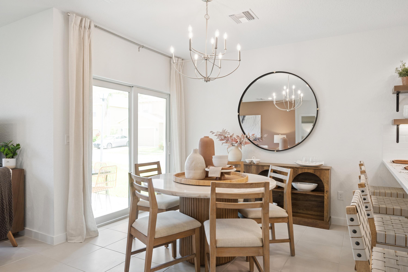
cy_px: 136
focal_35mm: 24
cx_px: 204
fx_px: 272
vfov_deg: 53.1
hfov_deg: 73.7
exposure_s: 1/25
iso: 320
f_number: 9
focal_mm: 24
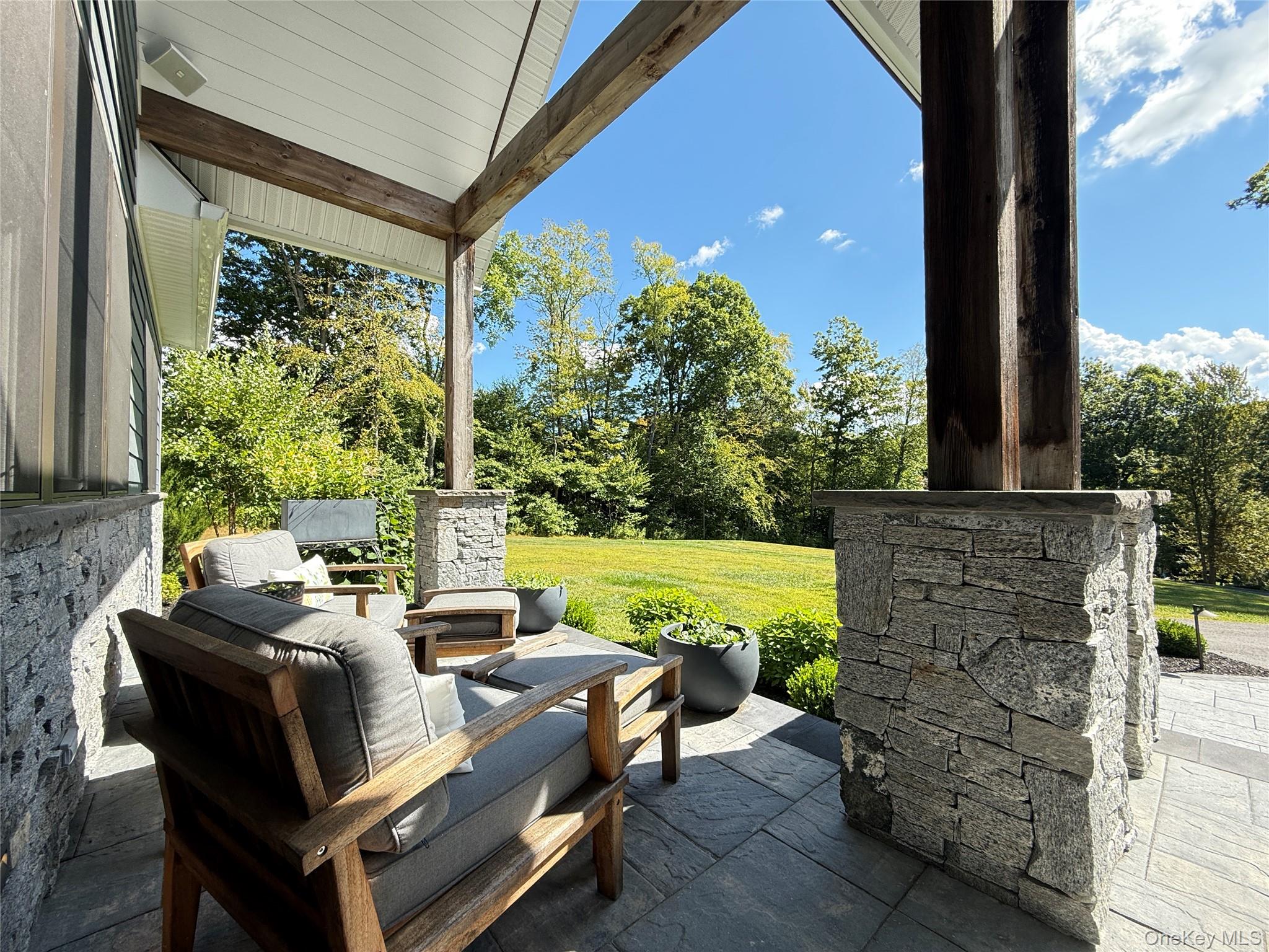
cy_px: 476
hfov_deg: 102.1
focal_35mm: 14
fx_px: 513
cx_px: 634
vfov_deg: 85.7
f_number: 2.2
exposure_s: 1/479
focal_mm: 2.22
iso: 50
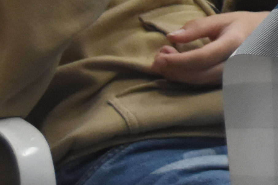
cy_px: -229
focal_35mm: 517
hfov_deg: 3.9
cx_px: 867
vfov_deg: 2.6
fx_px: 3991
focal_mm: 52
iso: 1600
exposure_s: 1/125
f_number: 5.6
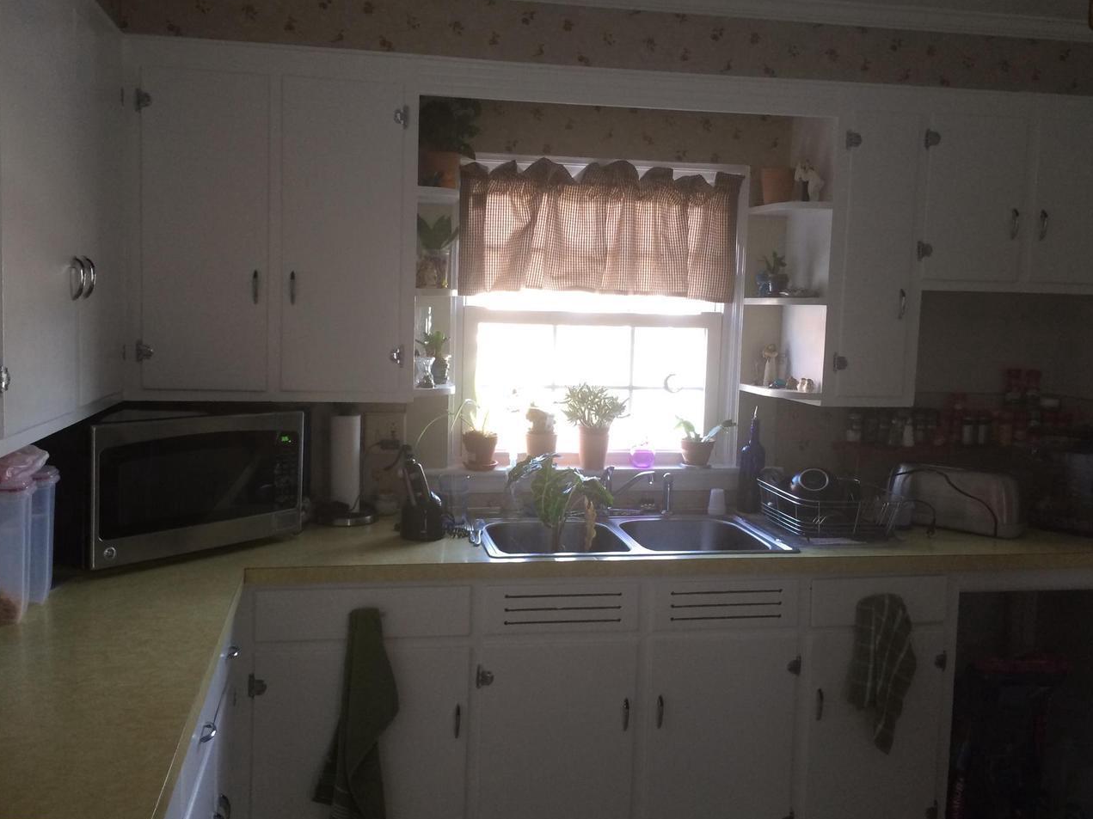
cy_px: 409
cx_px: 517
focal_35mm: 34
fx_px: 1073
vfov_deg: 41.8
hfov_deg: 53.9
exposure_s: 1/30
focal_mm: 4.12
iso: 100
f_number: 2.2
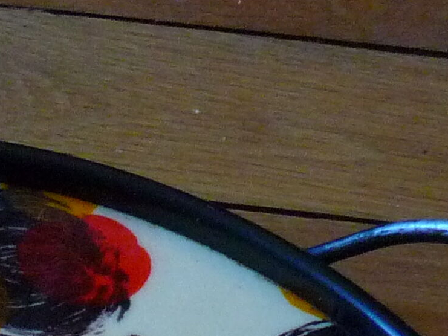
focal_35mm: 123
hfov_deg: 15.5
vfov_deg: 10.8
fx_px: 1592
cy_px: 722
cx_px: -81
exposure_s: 1/20
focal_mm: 4.4
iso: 400
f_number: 2.8
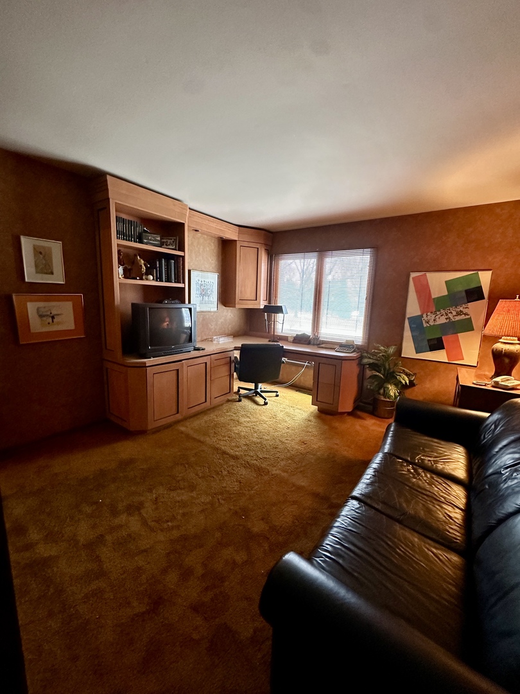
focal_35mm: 14
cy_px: 347
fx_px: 280
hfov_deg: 85.7
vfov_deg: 102.1
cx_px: 260
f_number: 2.2
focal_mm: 2.22
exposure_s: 1/60
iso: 500
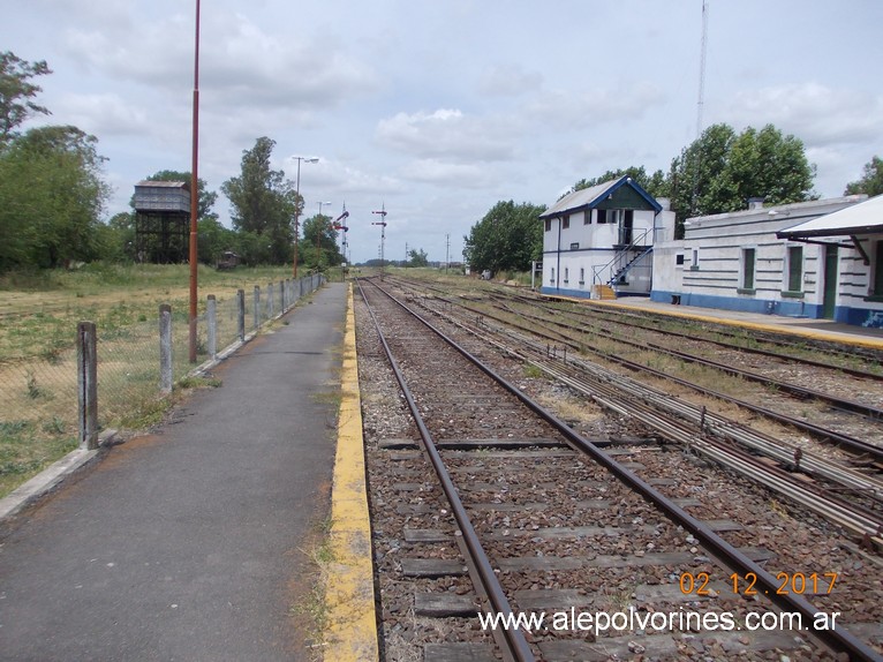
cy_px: 331
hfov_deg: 63.5
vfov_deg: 49.7
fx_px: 714
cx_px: 442
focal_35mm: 28
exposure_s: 1/500
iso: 80
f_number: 5.4
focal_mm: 4
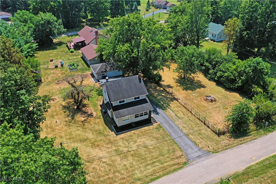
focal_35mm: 28
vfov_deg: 46.4
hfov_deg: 65.5
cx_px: 138
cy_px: 92
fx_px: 215
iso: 100
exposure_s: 1/500
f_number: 6.3
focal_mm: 10.26
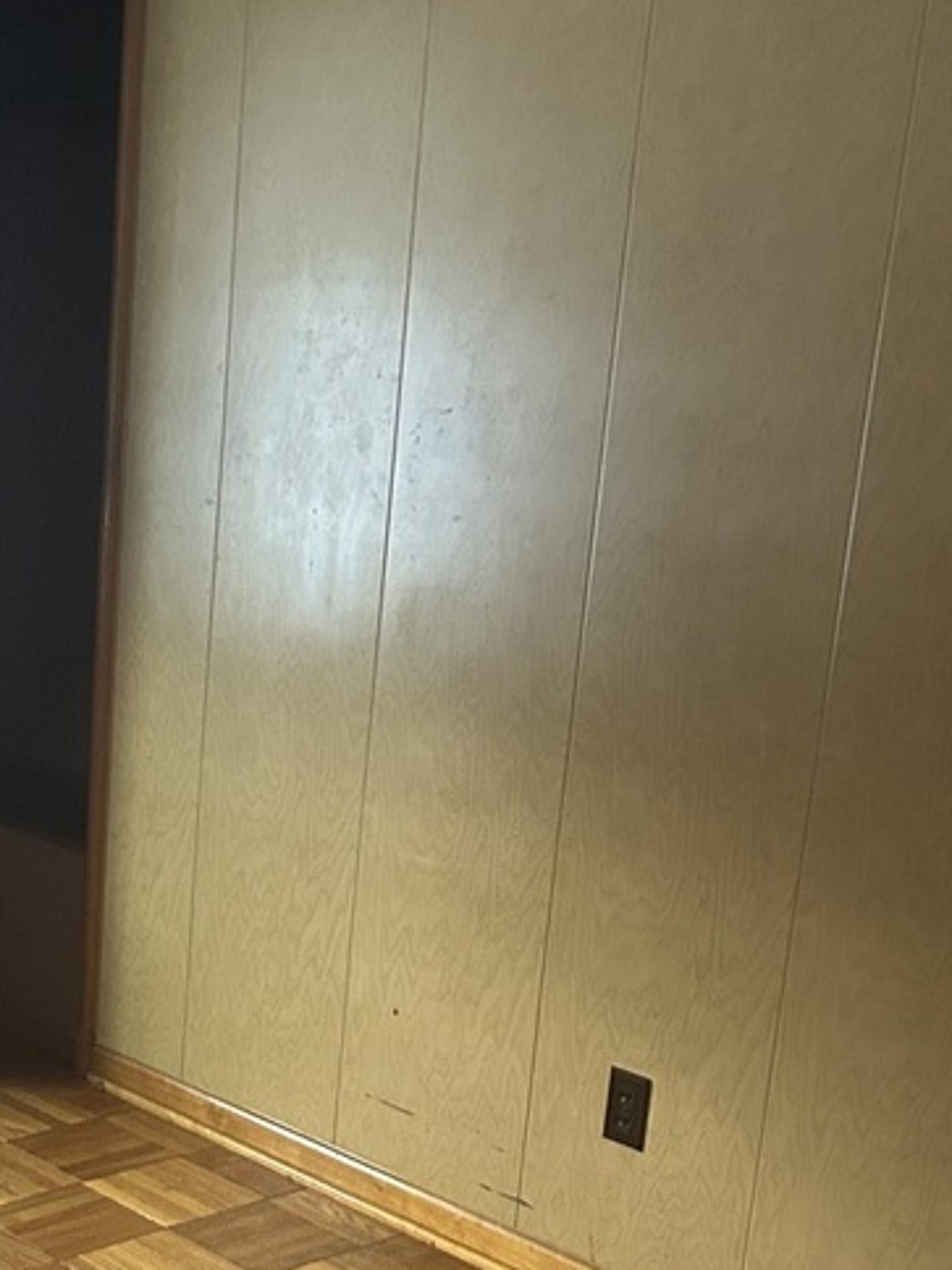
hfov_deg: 24.2
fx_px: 2127
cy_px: 952
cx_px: 24
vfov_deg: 32.6
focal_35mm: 58
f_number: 1.5
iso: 640
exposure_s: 1/40
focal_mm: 5.7
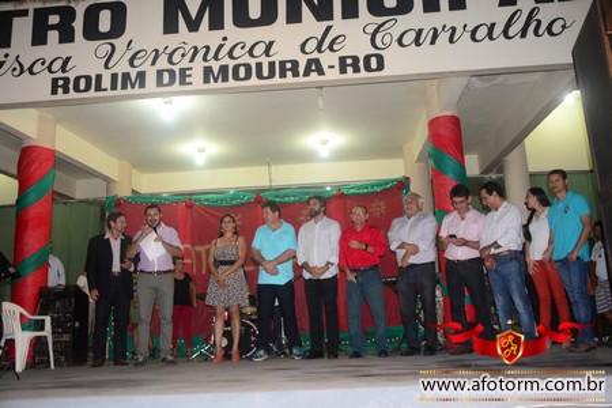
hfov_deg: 57.2
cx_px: 306
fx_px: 561
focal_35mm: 33
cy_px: 204
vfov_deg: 40.0
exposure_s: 1/100
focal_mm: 22
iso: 800
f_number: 4.5
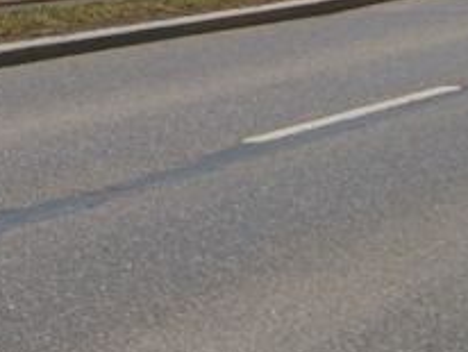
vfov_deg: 9.7
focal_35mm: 151
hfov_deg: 12.4
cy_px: -104
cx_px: -252
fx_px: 2044
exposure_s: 1/1250
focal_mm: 18
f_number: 8
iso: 200
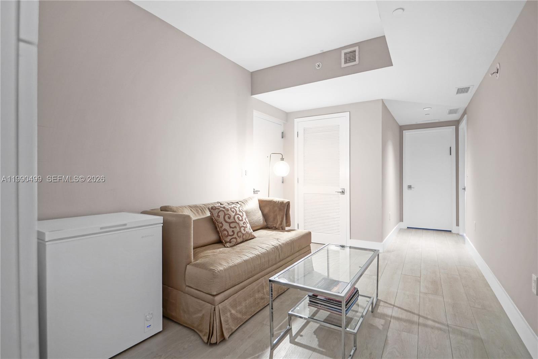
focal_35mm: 15
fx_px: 224
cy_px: 180
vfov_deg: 77.3
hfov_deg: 100.4
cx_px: 269
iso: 200
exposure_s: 1/13
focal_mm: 10
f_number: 4
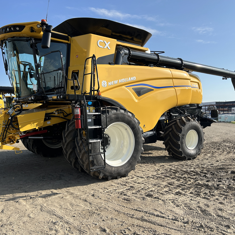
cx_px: 116
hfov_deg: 52.5
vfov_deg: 52.5
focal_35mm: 31
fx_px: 238
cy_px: 118
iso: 50
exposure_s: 1/3257
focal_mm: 5.7
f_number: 1.5
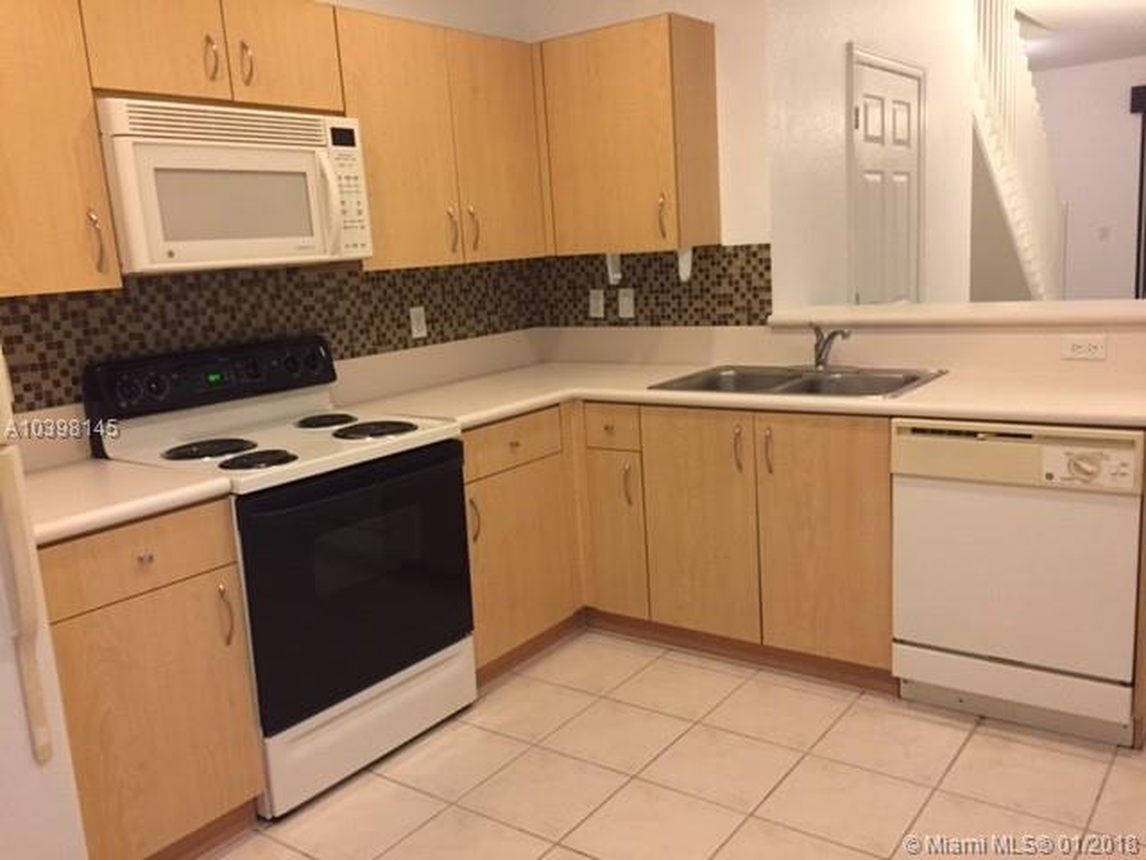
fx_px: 960
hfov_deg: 61.7
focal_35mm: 29
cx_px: 573
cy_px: 430
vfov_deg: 48.2
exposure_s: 1/30
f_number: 2.2
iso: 160
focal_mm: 4.15
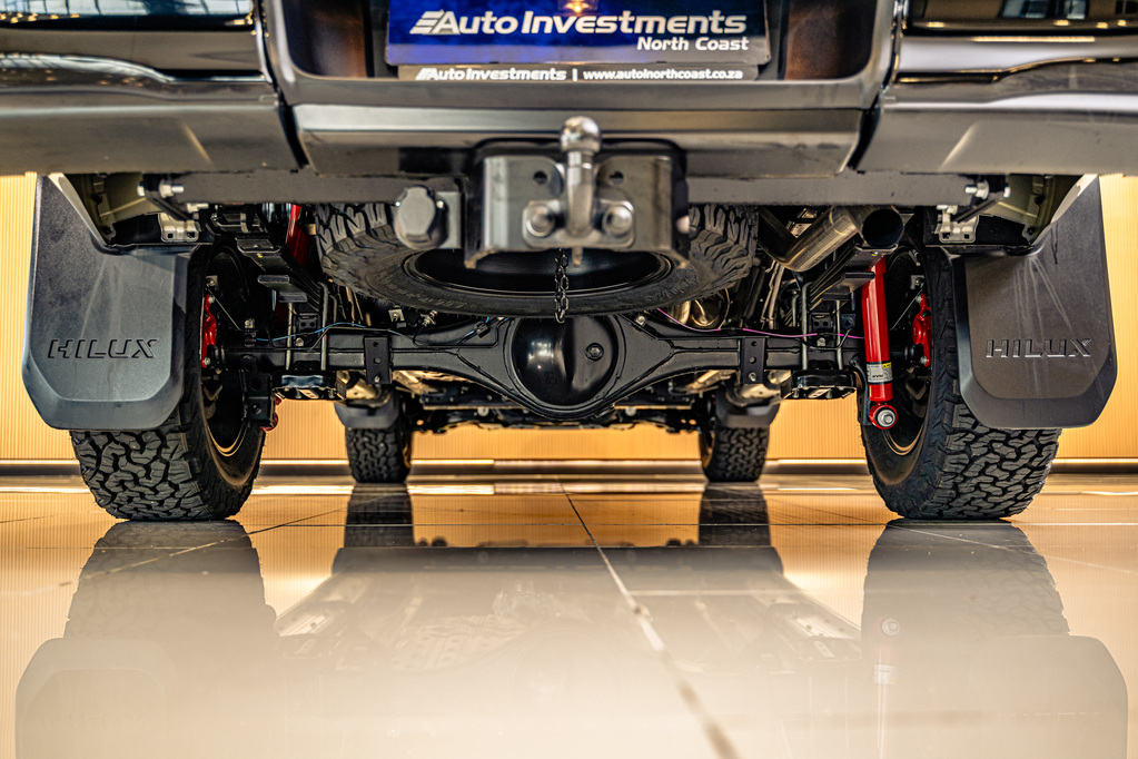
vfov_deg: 35.1
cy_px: 380
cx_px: 569
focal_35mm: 38
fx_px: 1201
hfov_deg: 50.7
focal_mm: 38
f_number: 2.8
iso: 400
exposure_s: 1/80
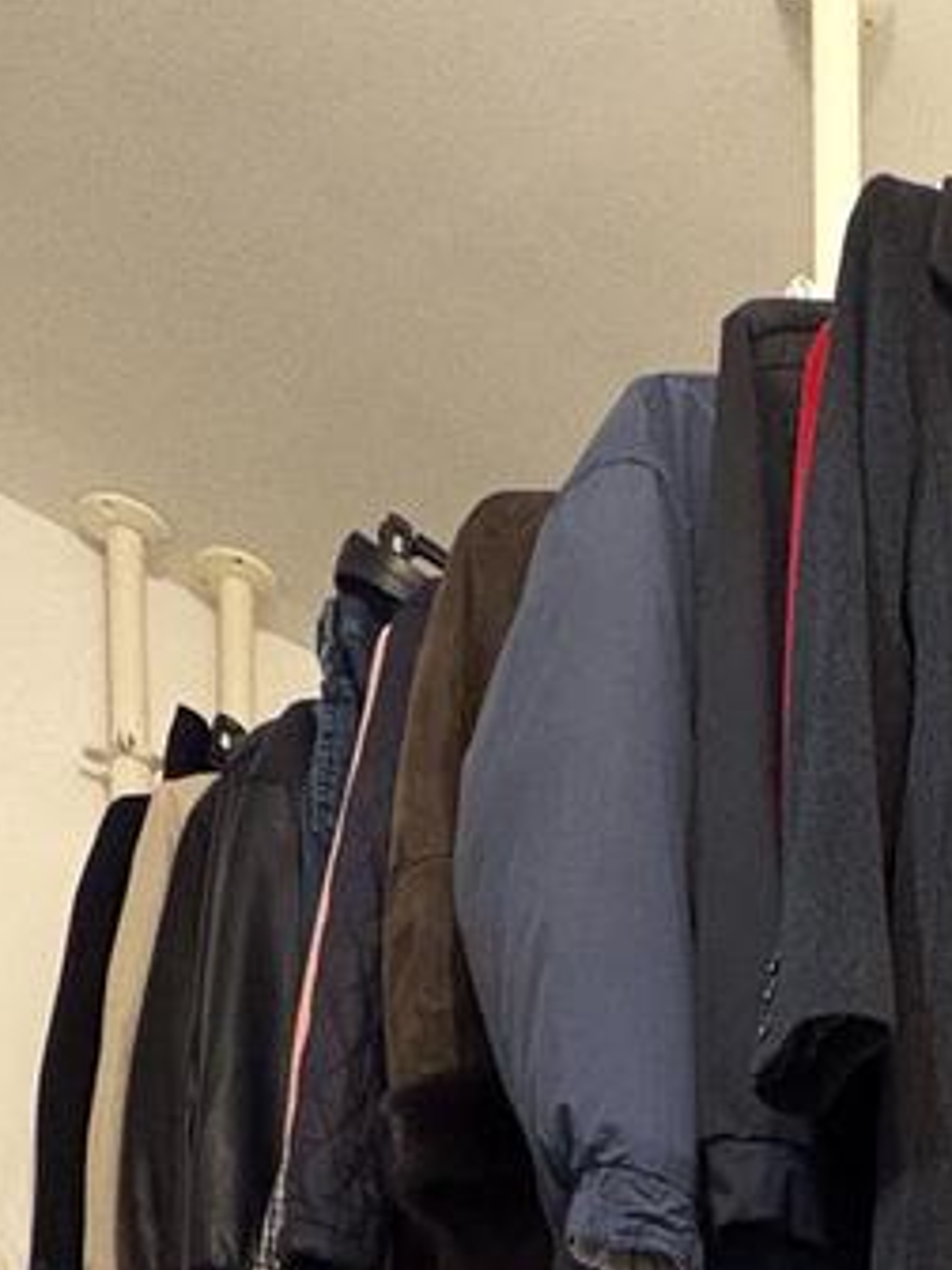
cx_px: 1137
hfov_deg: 28.2
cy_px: 1724
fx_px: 1650
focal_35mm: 45
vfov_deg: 30.9
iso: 640
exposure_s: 1/40
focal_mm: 2.22
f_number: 2.2
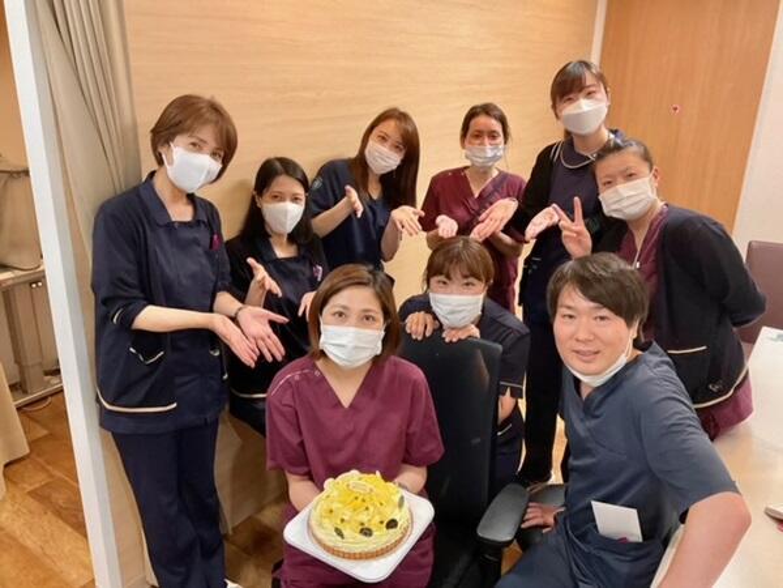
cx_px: 392
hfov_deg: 61.7
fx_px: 656
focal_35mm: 29
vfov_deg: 48.2
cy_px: 294
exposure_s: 1/60
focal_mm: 3
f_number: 1.8
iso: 125
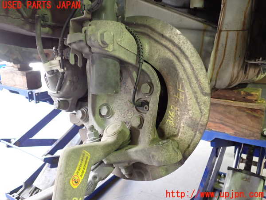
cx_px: 133
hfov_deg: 60.0
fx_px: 231
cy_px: 100
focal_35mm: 30
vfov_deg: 46.8
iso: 640
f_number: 2.3
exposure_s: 1/40
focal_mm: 5.4
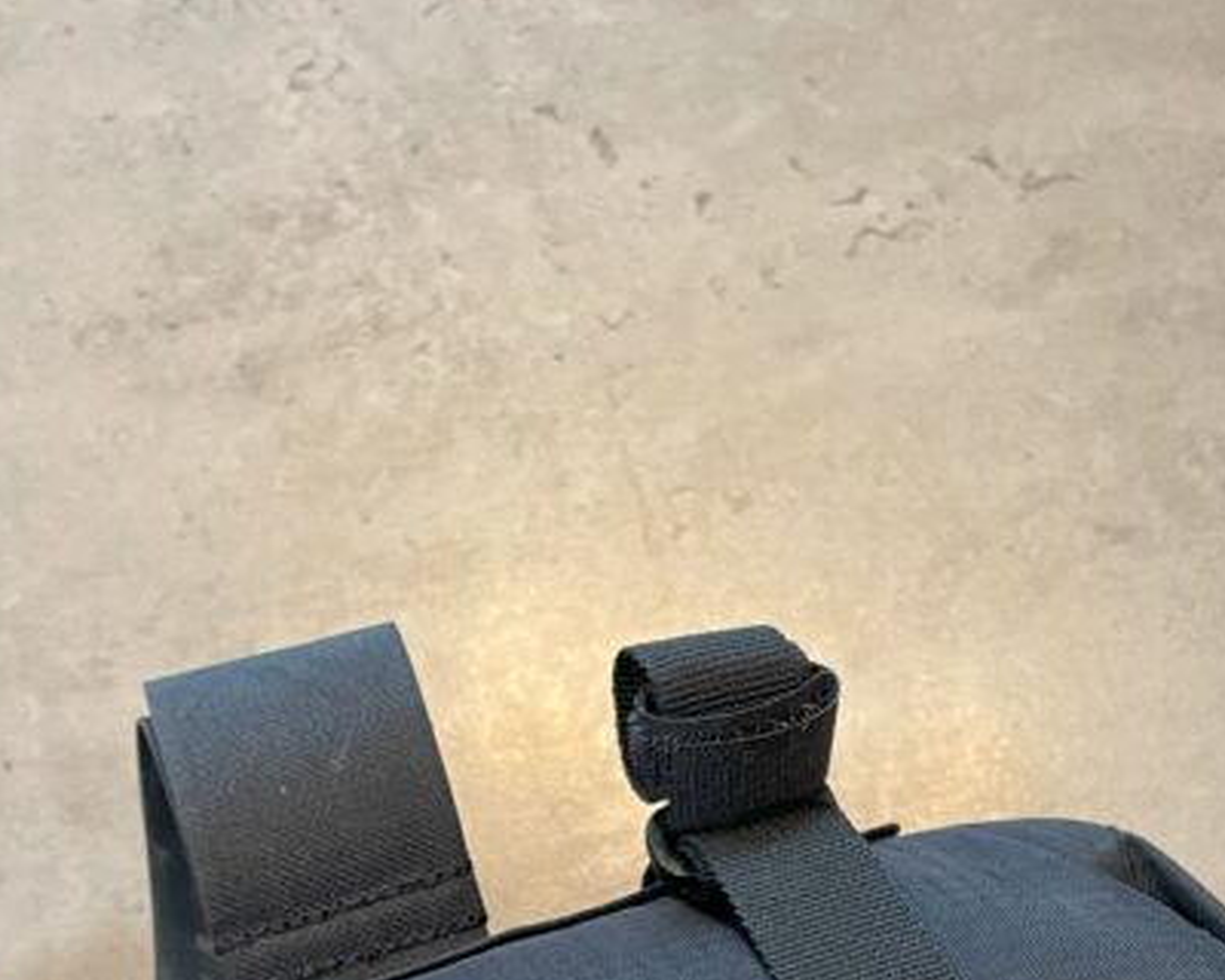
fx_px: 2357
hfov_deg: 29.1
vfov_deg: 21.9
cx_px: 505
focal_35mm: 65
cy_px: 1148
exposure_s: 1/50
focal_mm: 4.2
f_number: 1.6
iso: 160
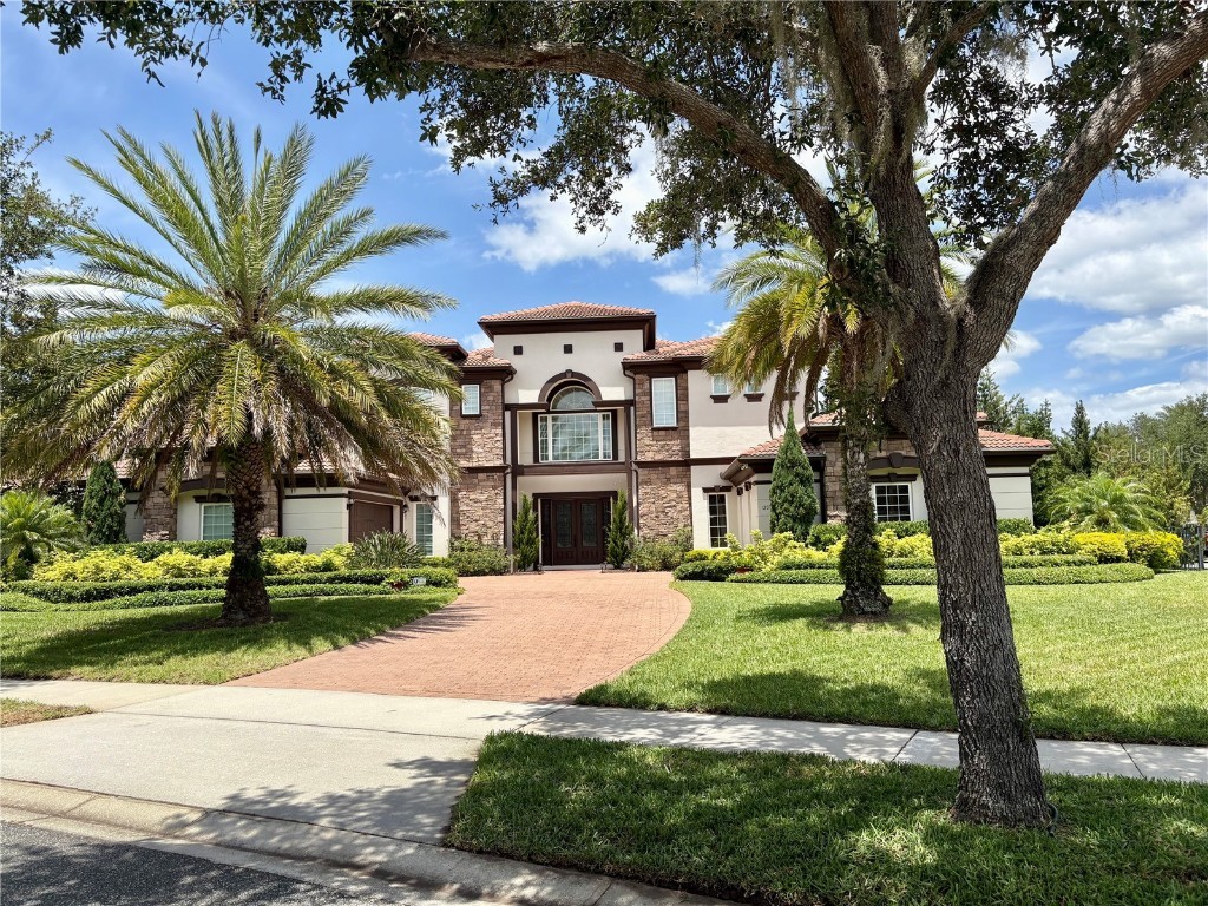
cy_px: 453
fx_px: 907
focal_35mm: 26
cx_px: 604
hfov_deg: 67.3
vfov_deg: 53.1
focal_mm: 5.96
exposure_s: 1/3623
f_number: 1.6
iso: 50
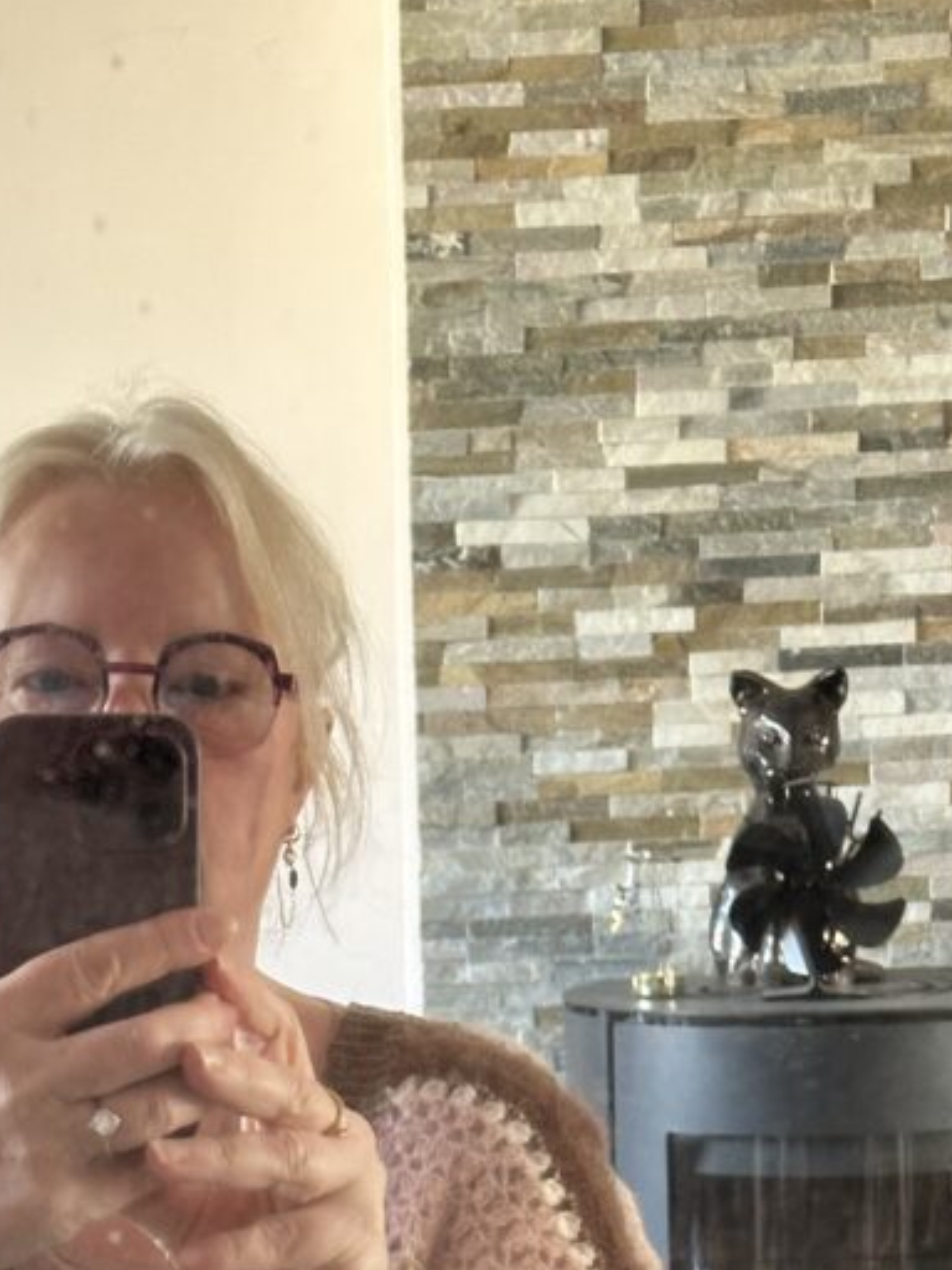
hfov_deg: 15.3
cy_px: 1101
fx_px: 3520
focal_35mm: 96
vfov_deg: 20.1
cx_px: 129
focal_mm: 6.86
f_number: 1.78
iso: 250
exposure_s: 1/53
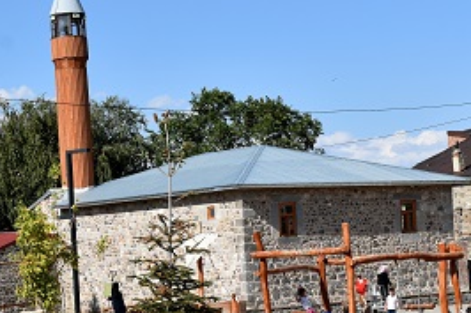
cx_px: 129
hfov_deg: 17.7
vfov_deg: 11.8
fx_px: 1504
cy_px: 269
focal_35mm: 115
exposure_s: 1/250
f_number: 8
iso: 100
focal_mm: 34
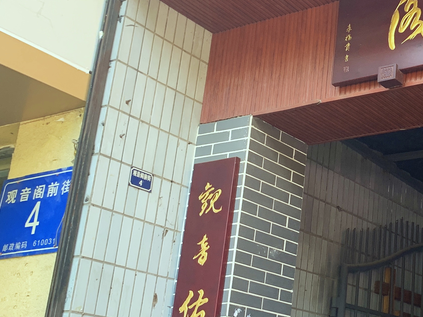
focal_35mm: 62
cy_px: 171
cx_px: 401
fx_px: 758
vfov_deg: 23.6
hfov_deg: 29.6
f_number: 1.8
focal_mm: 4.25
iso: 64
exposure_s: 1/121
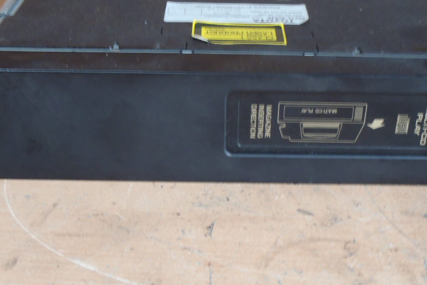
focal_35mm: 58
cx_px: 246
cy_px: 154
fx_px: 688
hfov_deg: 34.4
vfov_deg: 23.4
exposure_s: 1/6
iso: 200
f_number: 4.6
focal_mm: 6.83
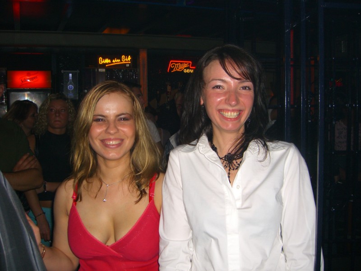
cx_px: 180
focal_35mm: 38
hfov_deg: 49.0
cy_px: 136
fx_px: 396
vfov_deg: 37.7
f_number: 2.8
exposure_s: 1/60
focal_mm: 7.9
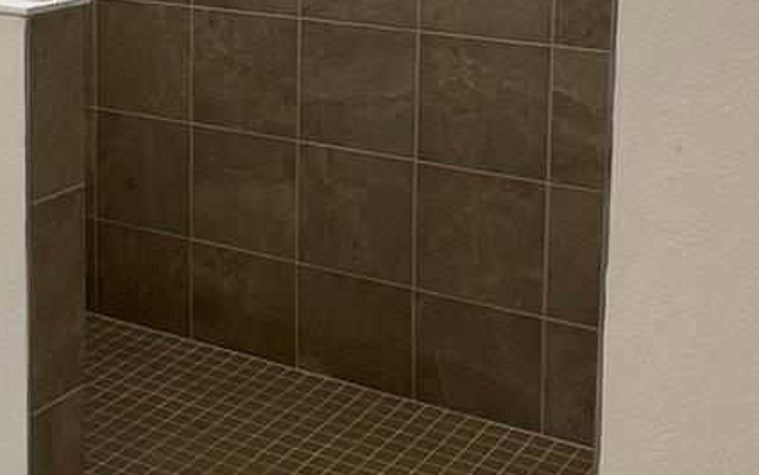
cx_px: 98
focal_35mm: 72
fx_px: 1489
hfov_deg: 27.7
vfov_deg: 17.5
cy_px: -52
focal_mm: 6.86
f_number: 1.78
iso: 125
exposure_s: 1/120
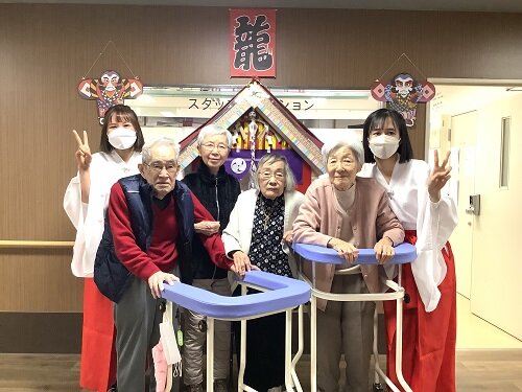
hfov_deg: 58.4
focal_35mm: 31
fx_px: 467
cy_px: 196
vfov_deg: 45.4
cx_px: 261
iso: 160
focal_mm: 3.3
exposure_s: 1/60
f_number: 2.4
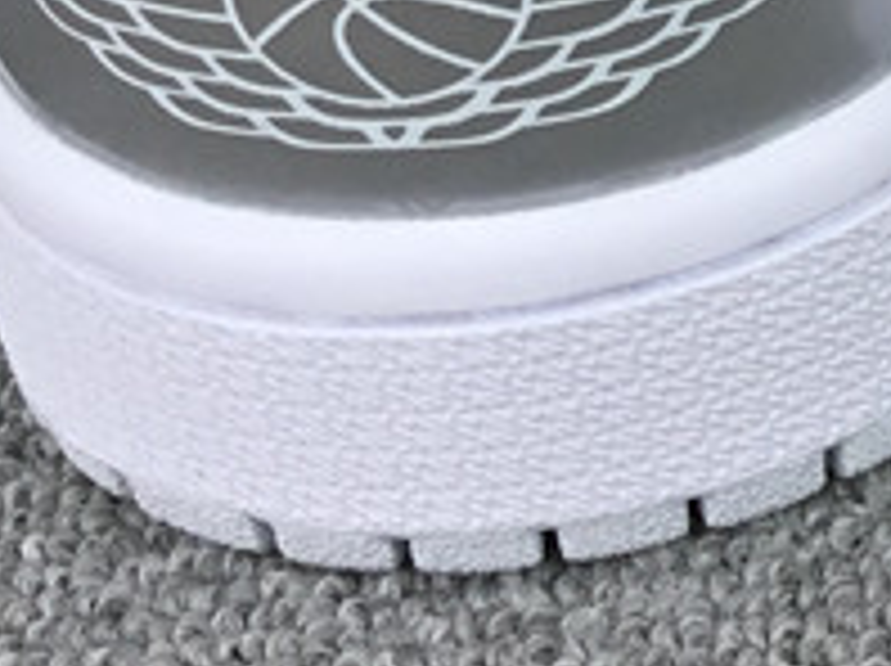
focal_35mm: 141
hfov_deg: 13.1
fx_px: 3625
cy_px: -547
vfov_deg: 9.9
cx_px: 1431
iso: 25
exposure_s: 1/265
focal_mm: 3.3
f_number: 2.4
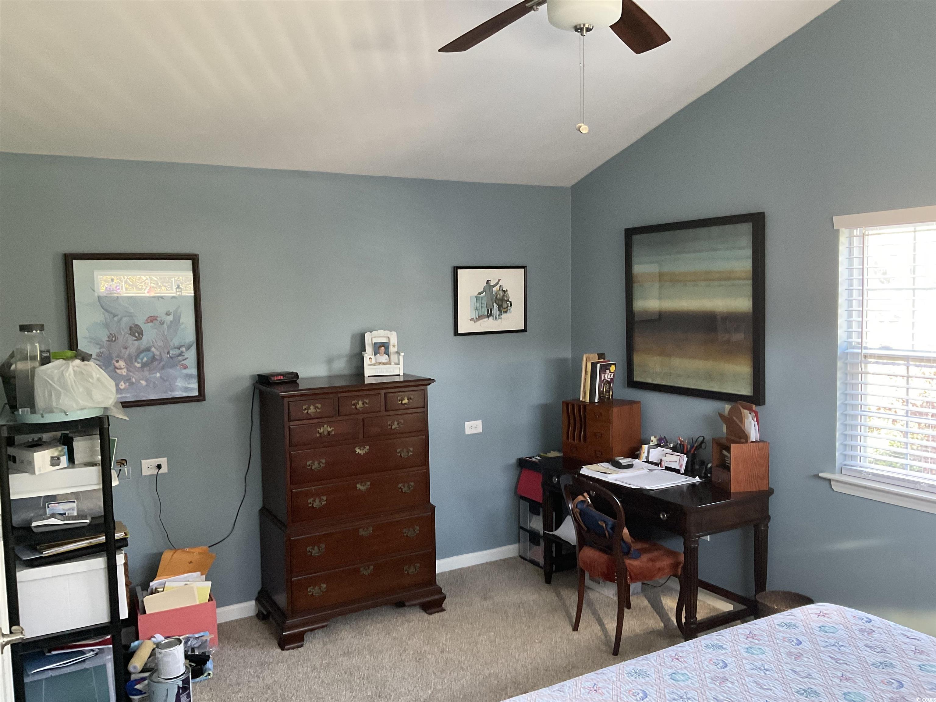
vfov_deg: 48.2
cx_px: 468
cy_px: 351
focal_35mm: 29
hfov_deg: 61.7
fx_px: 784
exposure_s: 1/60
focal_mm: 3
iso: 250
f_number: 1.8
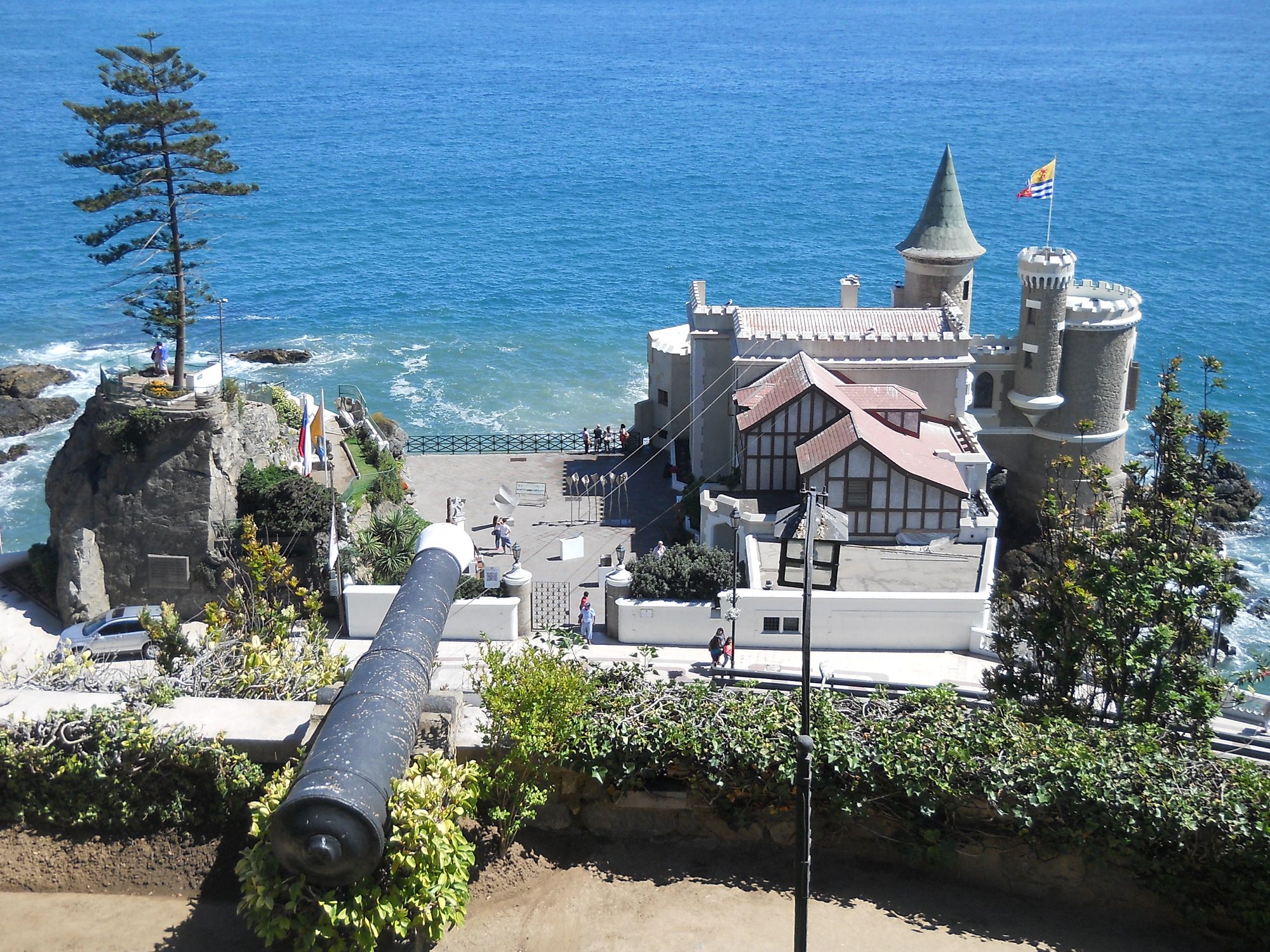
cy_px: 476
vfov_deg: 35.1
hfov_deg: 45.8
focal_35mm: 41
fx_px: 1504
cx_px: 635
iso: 80
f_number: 5.5
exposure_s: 1/250
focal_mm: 6.72
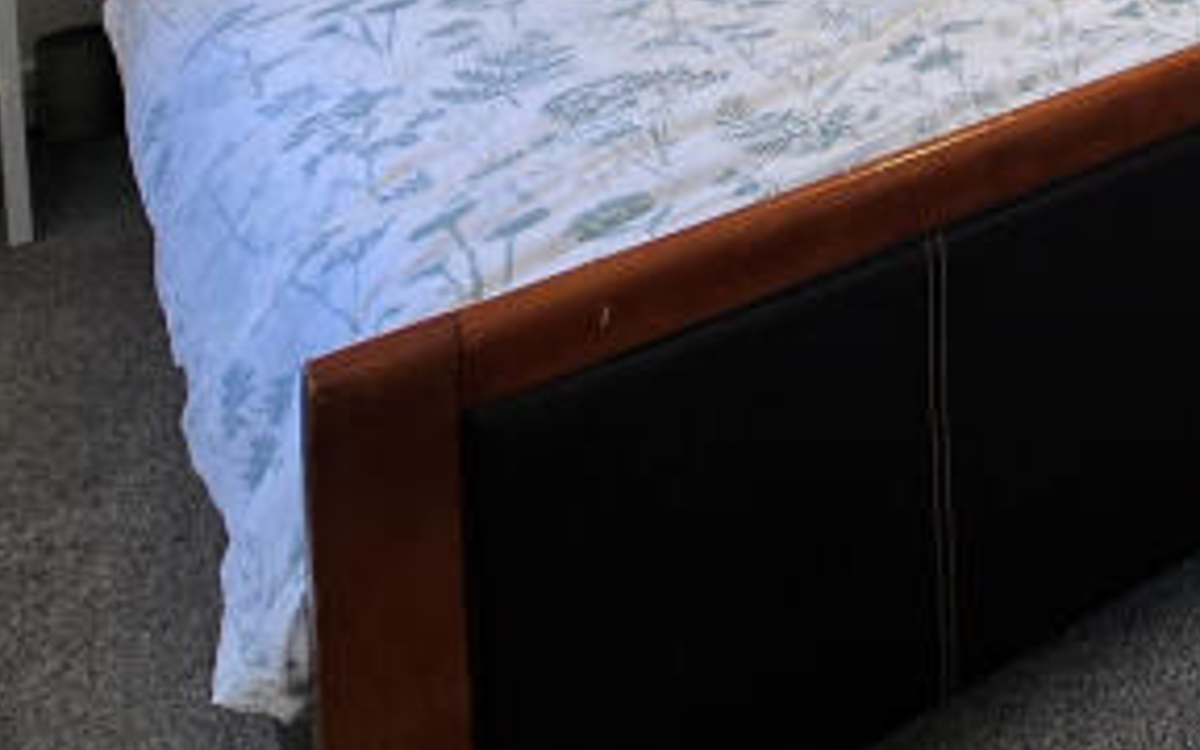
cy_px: -592
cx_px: 1650
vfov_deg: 19.7
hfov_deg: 30.2
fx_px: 1602
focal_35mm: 49
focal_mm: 2.2
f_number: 2.2
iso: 100
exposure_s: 1/50
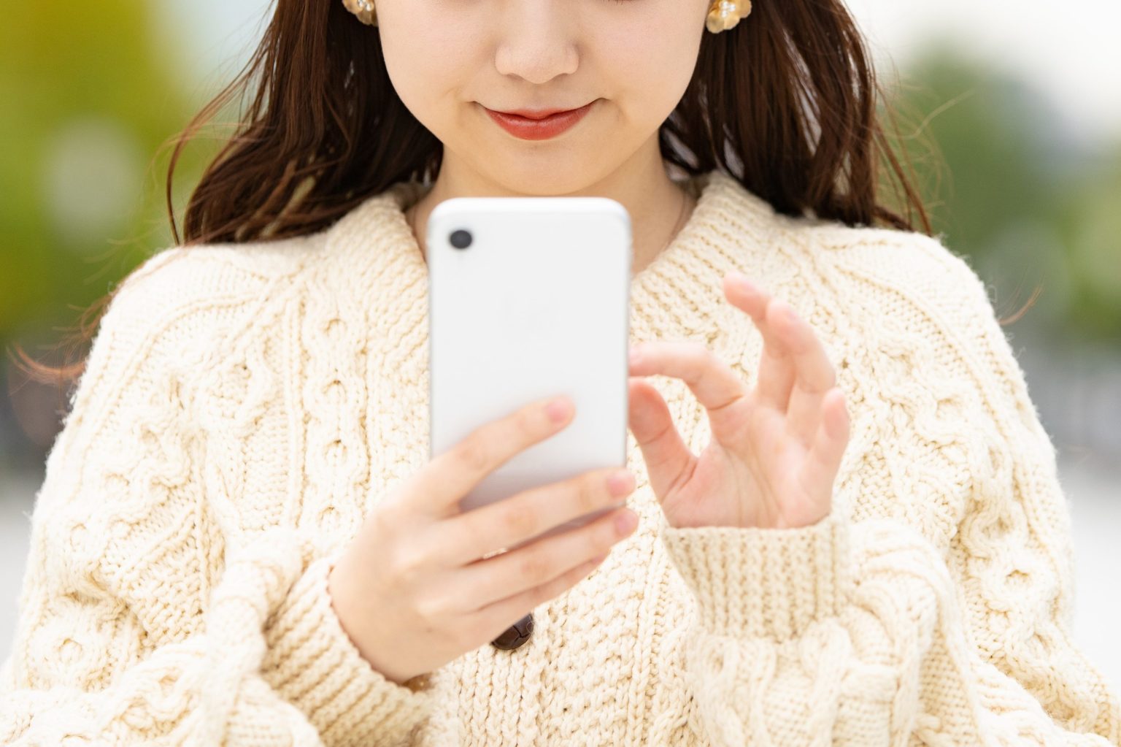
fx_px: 4047
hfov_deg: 15.8
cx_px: 560
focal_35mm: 130
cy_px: 374
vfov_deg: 10.5
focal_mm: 130
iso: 400
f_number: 3.5
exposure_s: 1/200
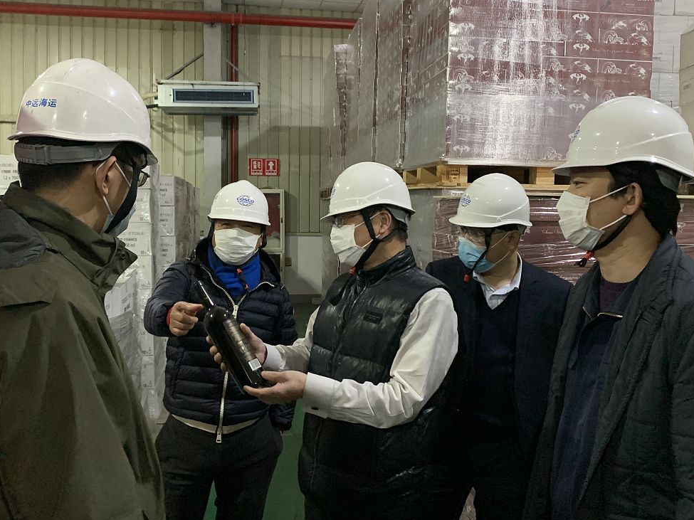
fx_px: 641
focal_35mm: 32
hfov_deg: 56.8
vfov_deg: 44.0
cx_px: 342
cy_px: 223
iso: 400
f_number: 1.8
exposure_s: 1/40
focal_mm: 4.25
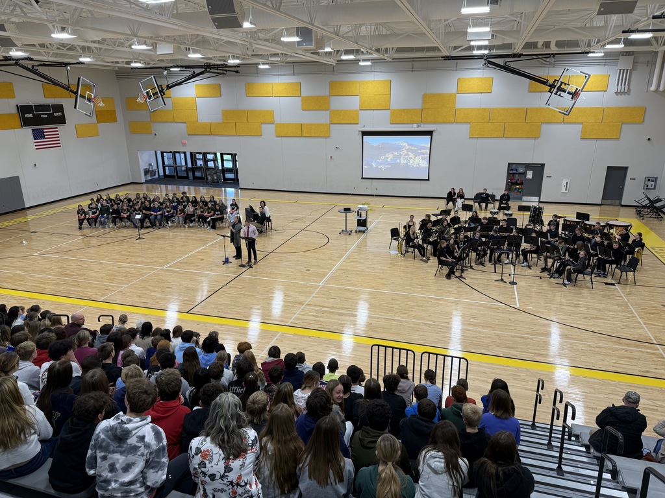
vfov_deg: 56.8
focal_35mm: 24
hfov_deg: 71.6
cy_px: 249
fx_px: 461
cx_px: 332
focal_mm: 6.76
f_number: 1.78
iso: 100
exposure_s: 1/120
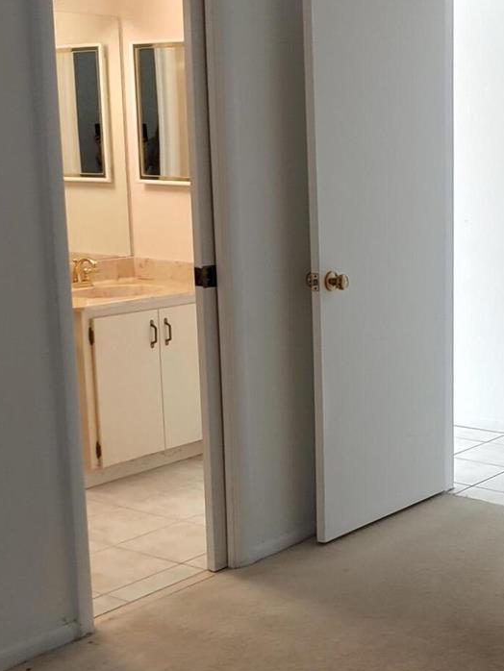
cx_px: 434
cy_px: 367
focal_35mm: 55
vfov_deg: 34.9
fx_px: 1067
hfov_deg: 25.9
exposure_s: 1/120
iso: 250
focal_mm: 4.23
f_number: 1.5
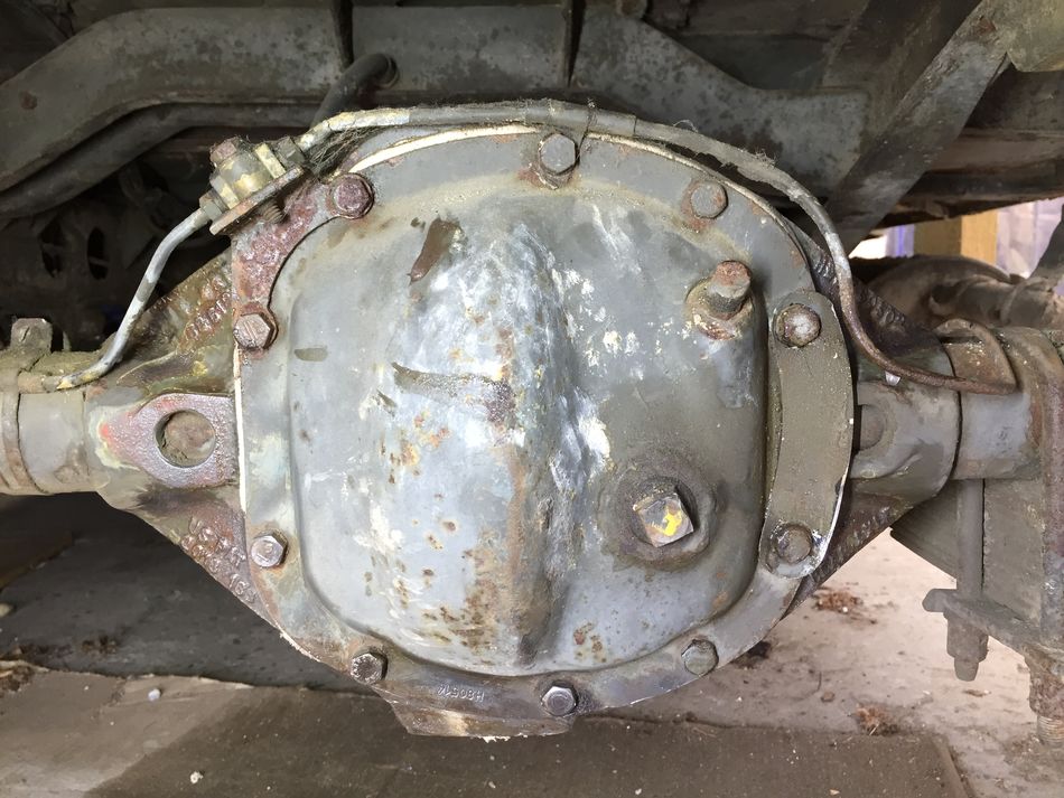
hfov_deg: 61.6
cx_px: 532
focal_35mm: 29
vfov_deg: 48.2
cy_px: 399
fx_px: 892
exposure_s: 1/33
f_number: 2.2
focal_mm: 4.15
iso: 80
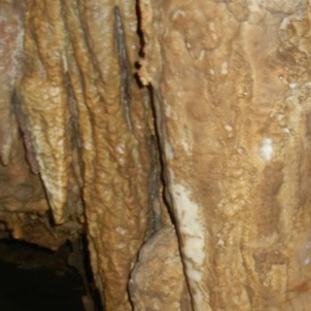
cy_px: 280
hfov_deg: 18.6
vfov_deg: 19.0
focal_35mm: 90
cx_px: 332
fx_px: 915
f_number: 3.5
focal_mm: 5.4
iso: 200
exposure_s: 1/30
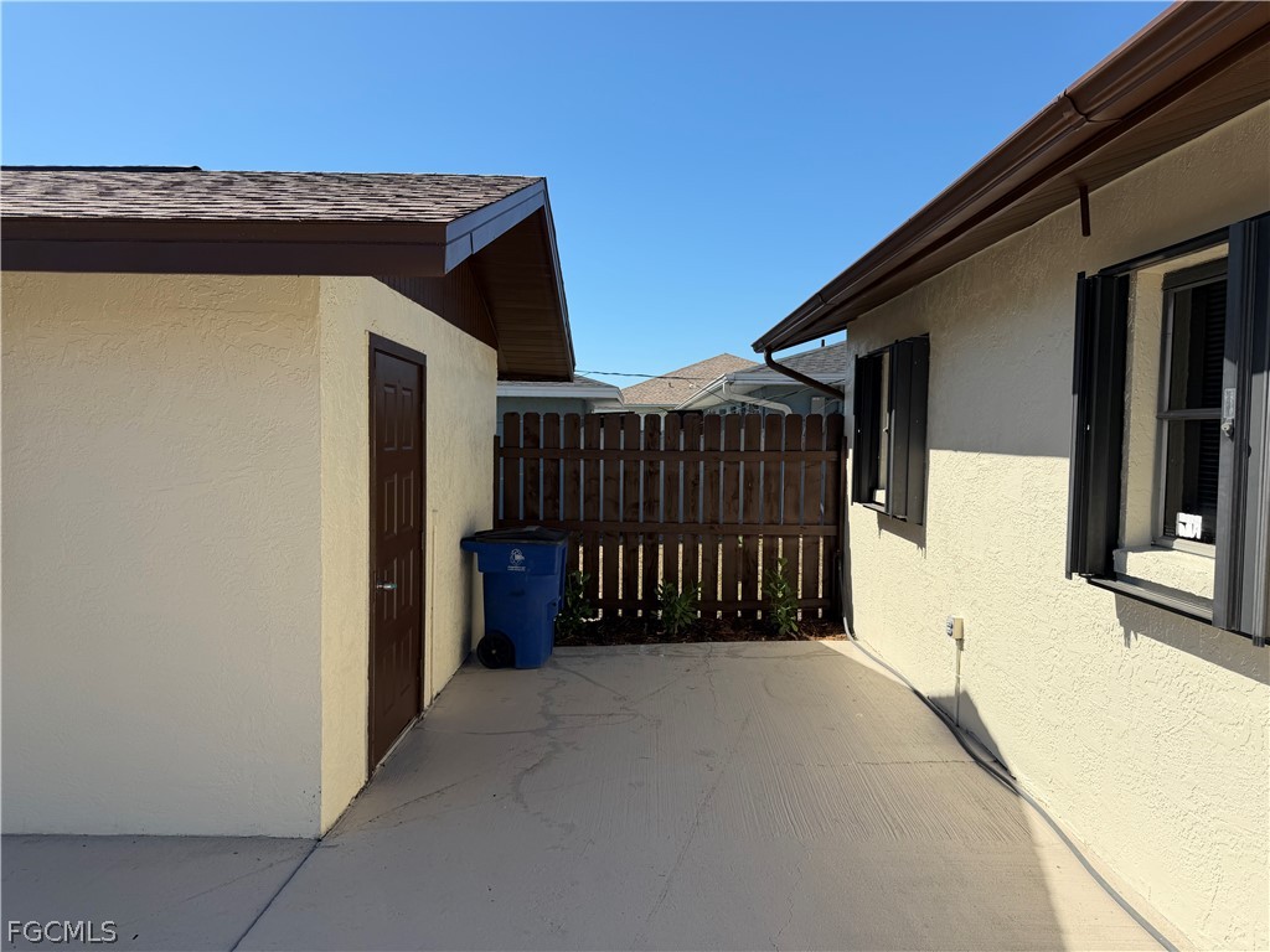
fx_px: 881
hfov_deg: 71.6
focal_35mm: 24
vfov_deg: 56.8
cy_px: 476
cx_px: 635
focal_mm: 6.76
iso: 80
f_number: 1.78
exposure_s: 1/4975
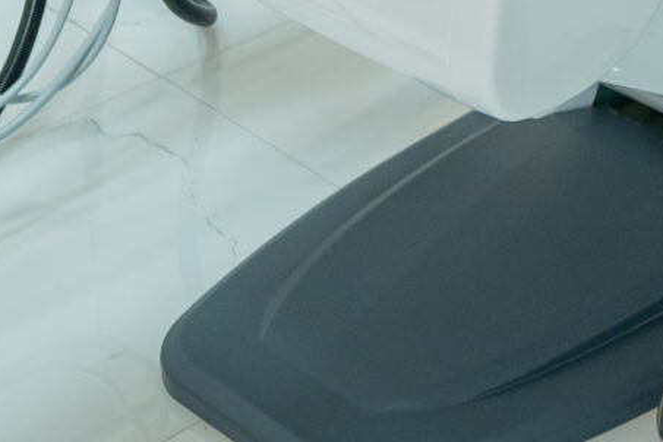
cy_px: -580
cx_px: 954
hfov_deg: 16.7
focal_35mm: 113
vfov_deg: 10.6
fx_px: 2081
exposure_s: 1/125
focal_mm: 20
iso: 640
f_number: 3.5
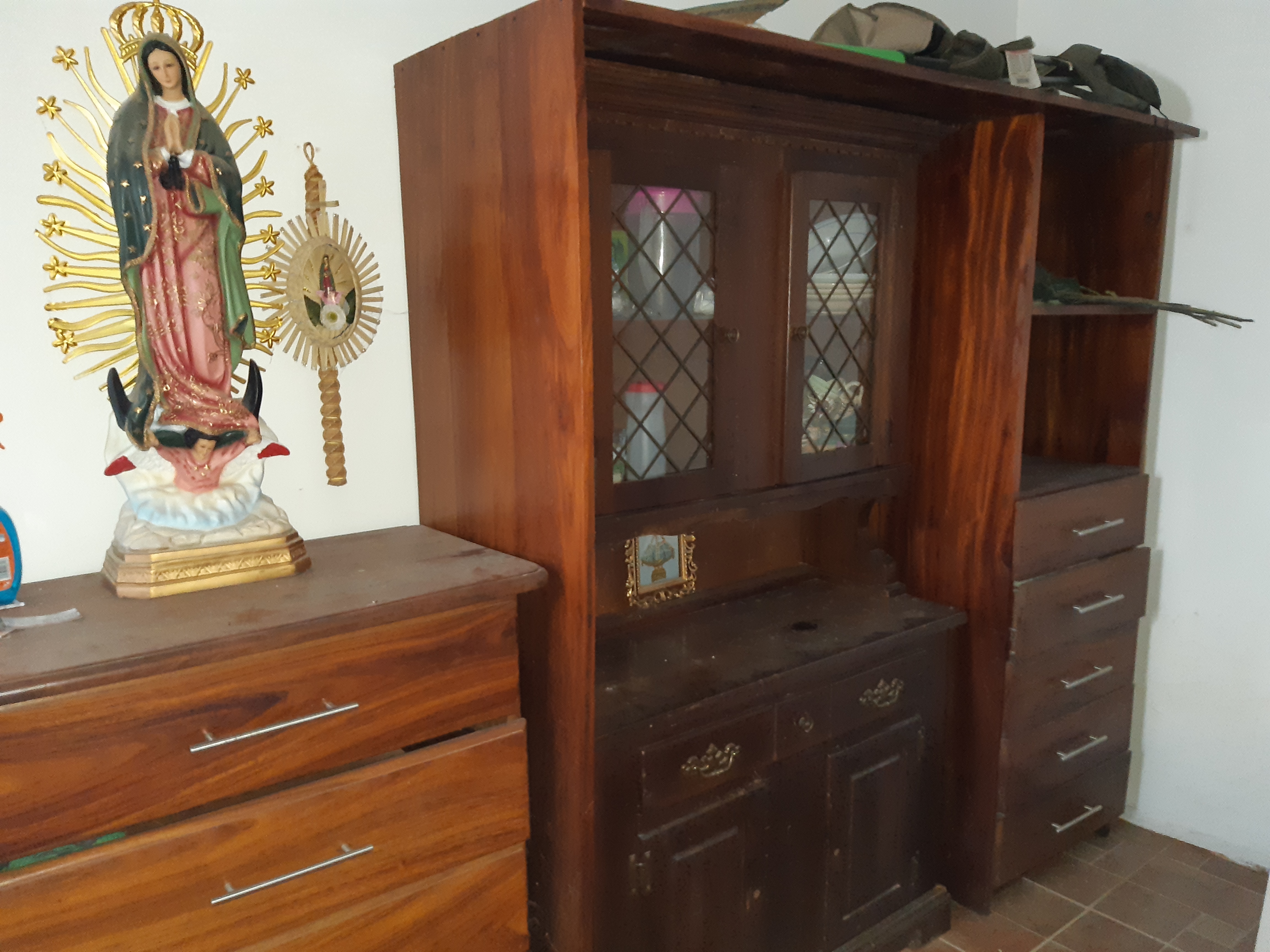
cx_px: 635
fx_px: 954
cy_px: 476
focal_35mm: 26
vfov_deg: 53.1
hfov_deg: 67.3
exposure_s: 1/17
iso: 640
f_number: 1.7
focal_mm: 3.92
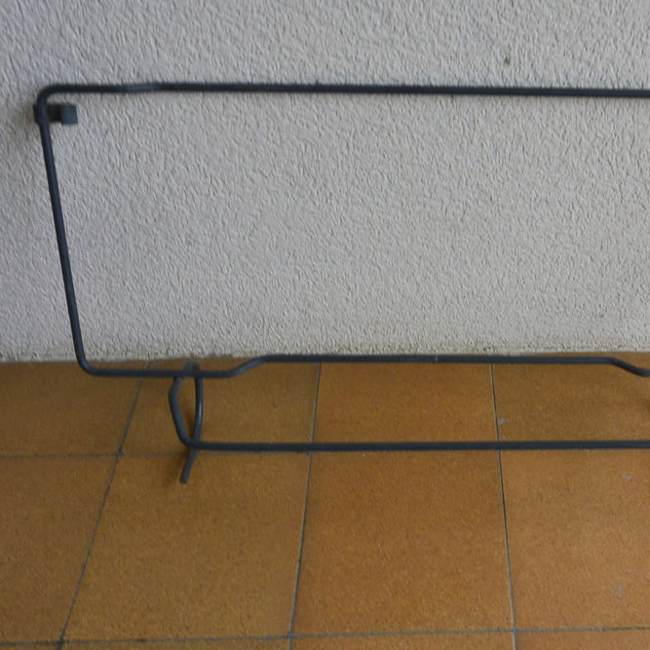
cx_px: 458
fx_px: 786
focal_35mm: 37
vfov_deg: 44.9
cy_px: 324
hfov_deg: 44.0
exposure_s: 1/20
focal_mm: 11
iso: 400
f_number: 8
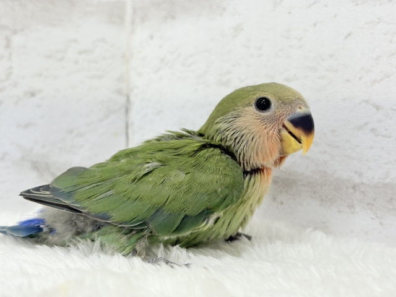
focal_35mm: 52
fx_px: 595
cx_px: 198
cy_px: 148
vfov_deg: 28.0
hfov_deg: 36.8
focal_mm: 5.96
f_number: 1.6
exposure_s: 1/100
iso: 125
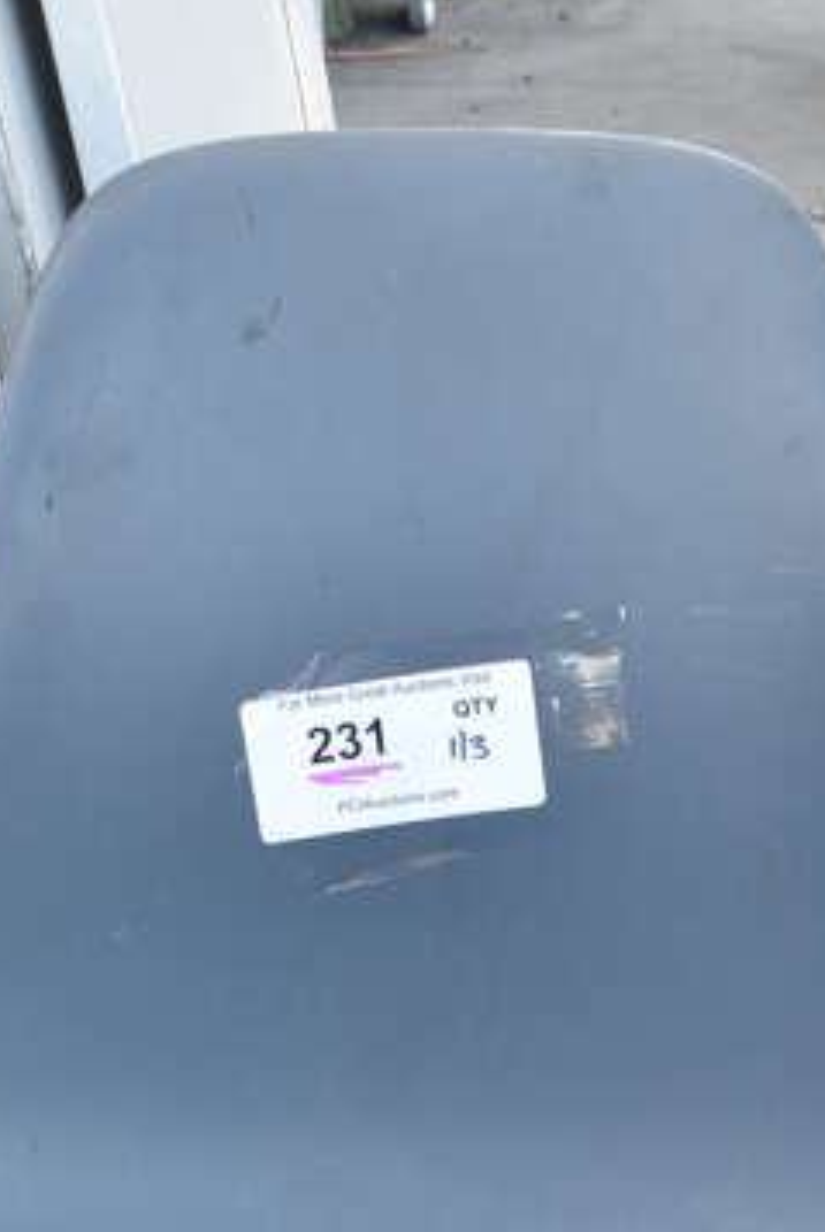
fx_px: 2365
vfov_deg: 26.0
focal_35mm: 69
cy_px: 1486
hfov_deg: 19.8
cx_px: 400
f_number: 5.6
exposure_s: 1/125
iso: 360
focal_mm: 18
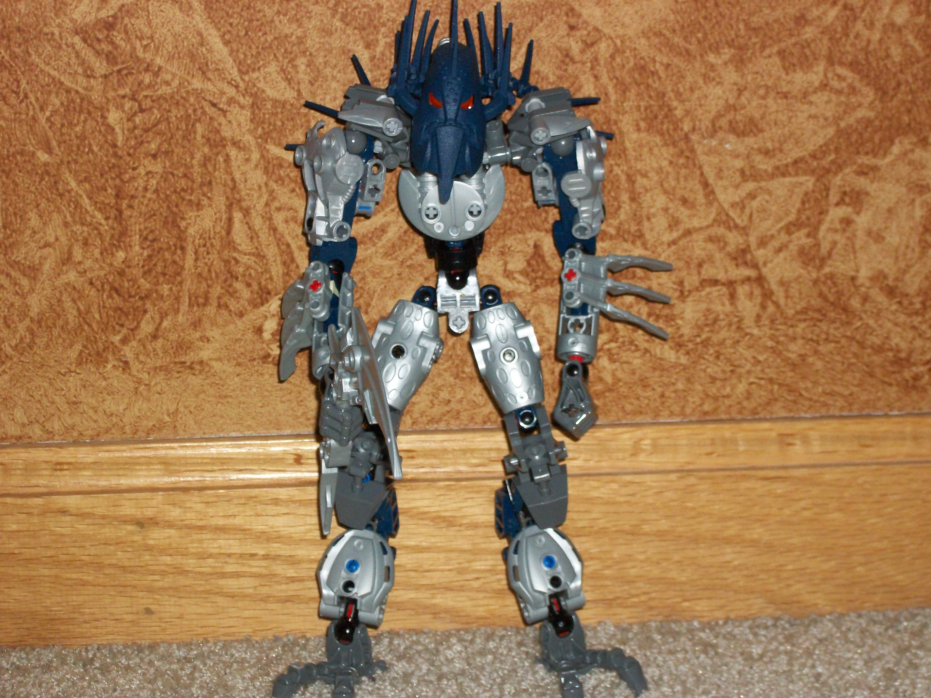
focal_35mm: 96
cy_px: 349
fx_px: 2582
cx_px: 466
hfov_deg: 20.4
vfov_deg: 15.4
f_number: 5.2
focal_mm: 17.1
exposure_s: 1/500
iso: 250
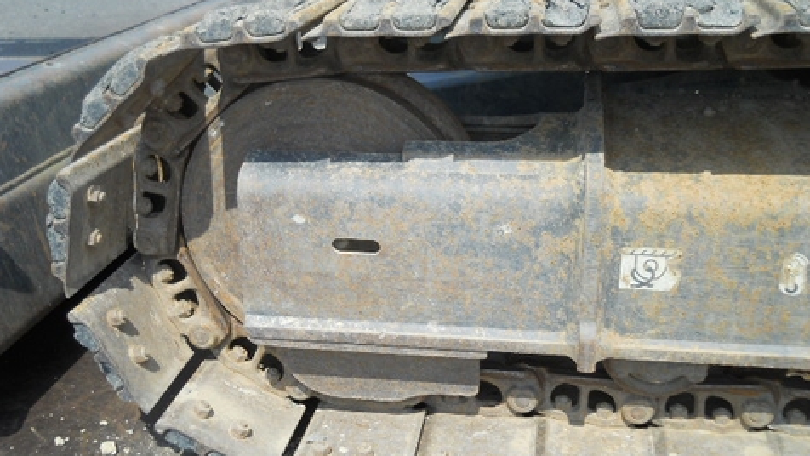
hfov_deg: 45.5
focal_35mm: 45
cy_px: 250
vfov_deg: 26.5
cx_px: 403
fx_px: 967
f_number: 5.5
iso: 80
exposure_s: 1/250
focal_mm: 6.72
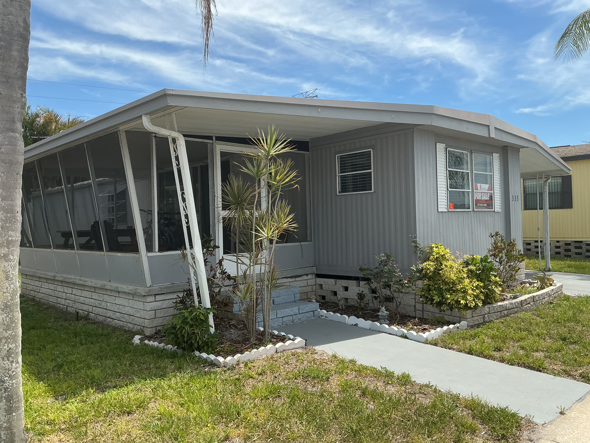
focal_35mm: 29
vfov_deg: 48.2
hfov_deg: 61.7
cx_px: 295
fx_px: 494
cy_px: 222
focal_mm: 3
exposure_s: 1/1534
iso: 25
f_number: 1.8
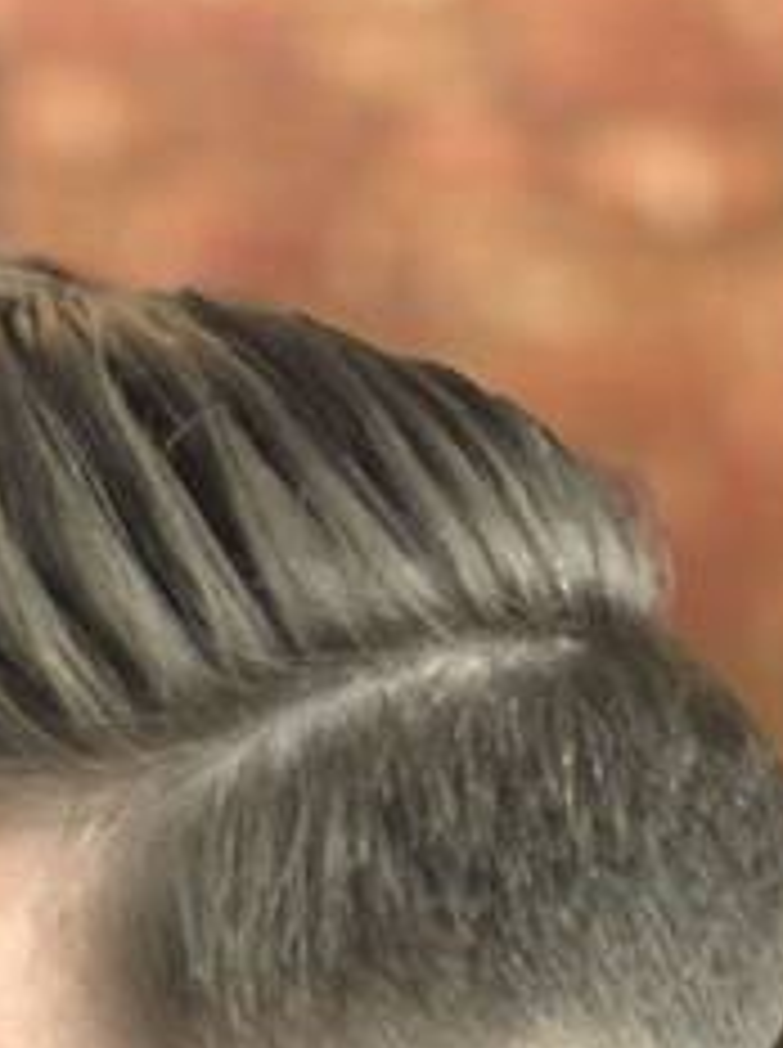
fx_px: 4446
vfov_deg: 13.1
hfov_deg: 10.0
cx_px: -9
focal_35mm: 147
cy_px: 1219
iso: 320
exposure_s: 1/33
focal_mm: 6.6
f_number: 2.8
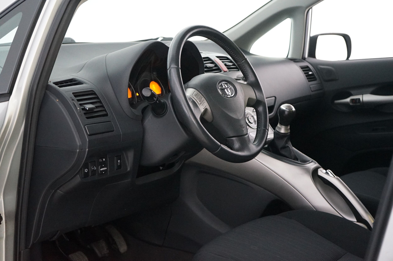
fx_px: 633
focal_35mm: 58
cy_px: 130
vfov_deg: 23.3
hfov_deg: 34.5
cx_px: 196
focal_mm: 58
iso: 6400
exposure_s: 1/40
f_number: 5
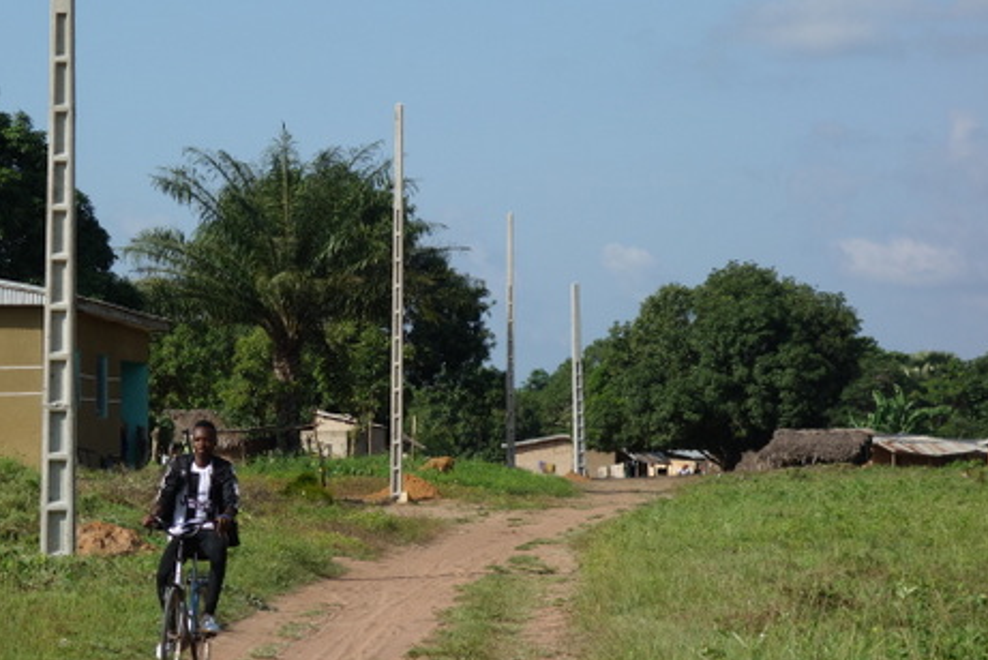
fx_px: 3735
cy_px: 250
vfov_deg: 10.1
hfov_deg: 15.1
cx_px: 375
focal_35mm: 136
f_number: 5.6
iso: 125
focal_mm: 36.28
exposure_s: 1/640
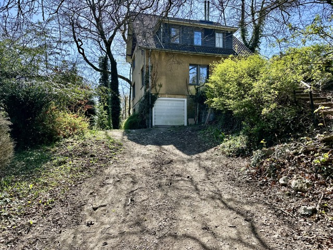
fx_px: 231
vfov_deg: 56.8
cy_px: 125
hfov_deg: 71.6
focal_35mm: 24
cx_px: 166
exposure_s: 1/1241
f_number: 1.78
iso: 80
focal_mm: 6.86
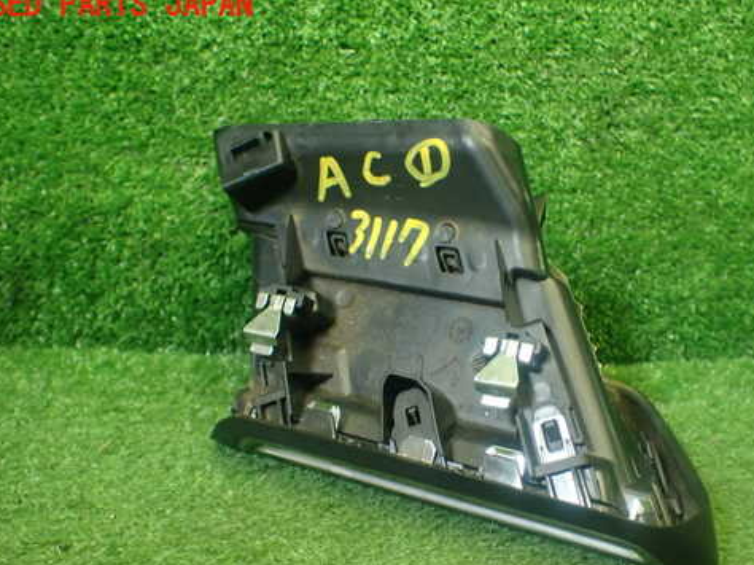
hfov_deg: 48.8
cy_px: 344
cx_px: 441
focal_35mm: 38
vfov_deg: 37.5
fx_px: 827
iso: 500
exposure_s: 1/125
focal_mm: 5.4
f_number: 2.3
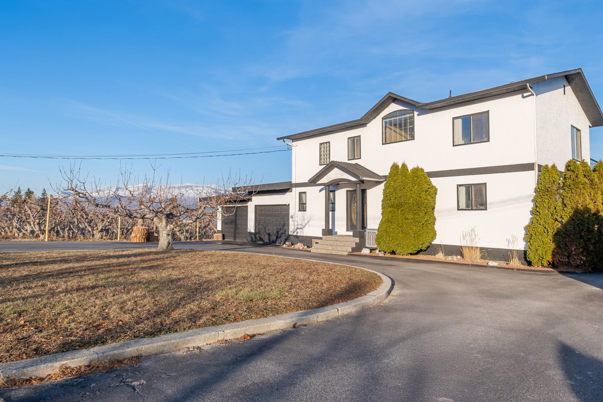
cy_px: 201
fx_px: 368
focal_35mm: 22
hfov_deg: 78.4
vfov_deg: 57.2
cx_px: 331
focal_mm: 11
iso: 160
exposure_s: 1/240
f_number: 5.6
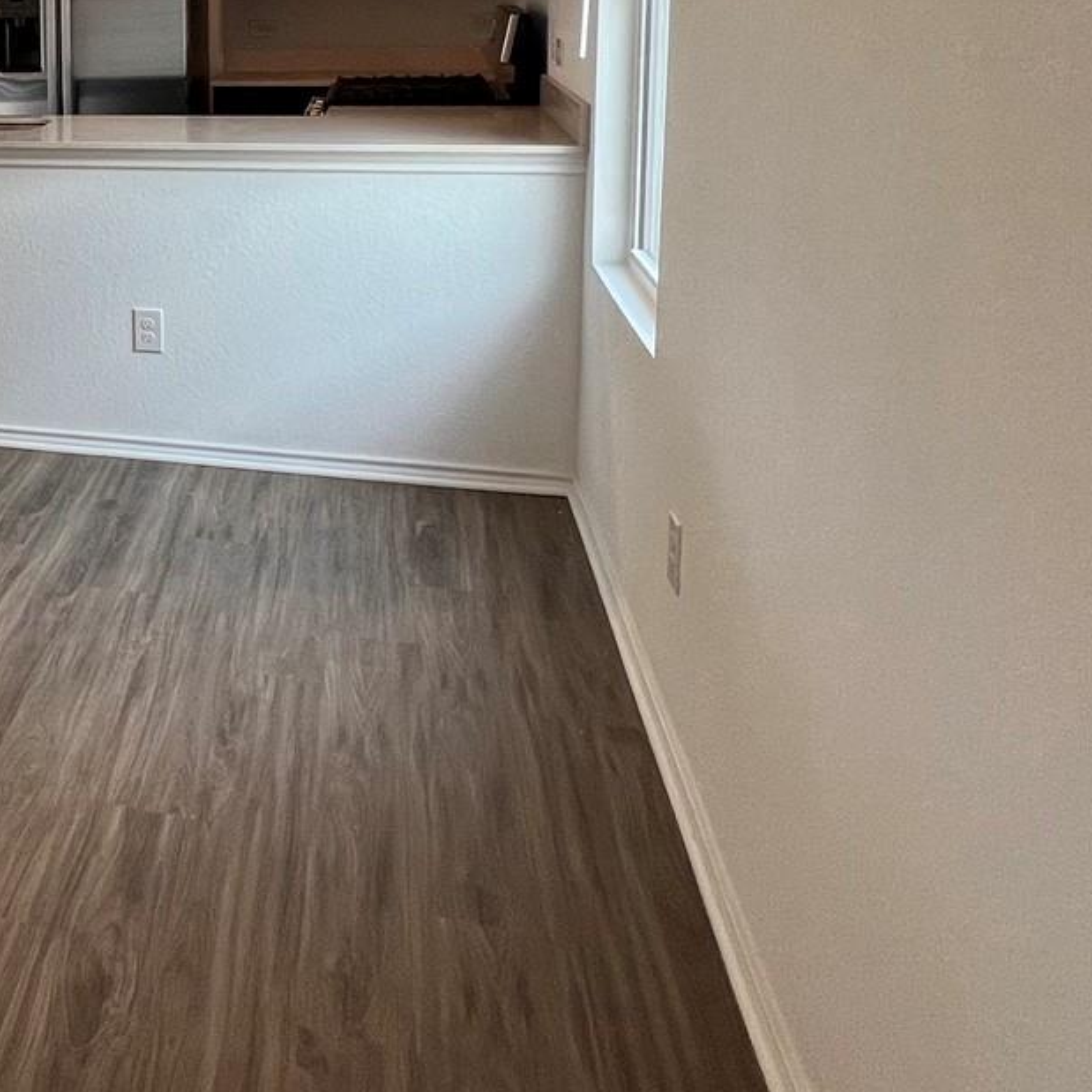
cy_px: 132
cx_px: -236
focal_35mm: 38
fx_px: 1356
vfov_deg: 40.9
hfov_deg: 34.5
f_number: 1.8
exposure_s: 1/120
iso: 100
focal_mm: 1.57
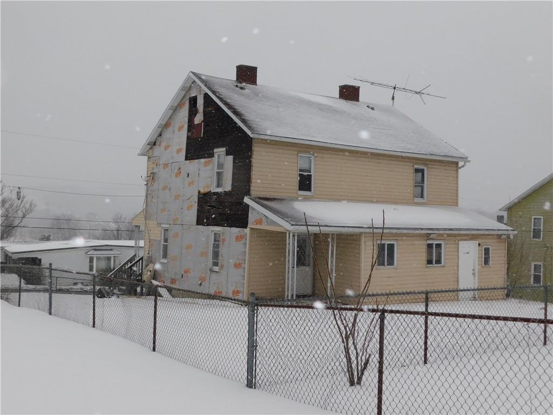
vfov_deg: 36.0
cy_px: 208
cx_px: 276
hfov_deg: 46.8
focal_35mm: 40
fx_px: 639
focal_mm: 7.1
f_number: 3.6
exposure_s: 1/1250
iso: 125
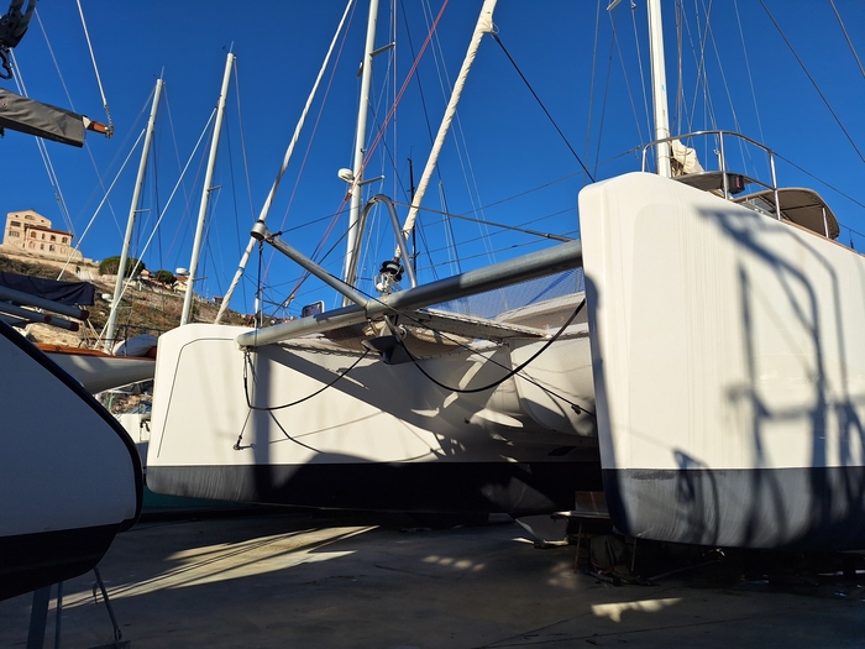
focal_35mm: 23
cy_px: 324
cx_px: 432
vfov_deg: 58.9
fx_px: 575
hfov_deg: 73.9
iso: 40
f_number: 1.8
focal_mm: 5.54
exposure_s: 1/4902
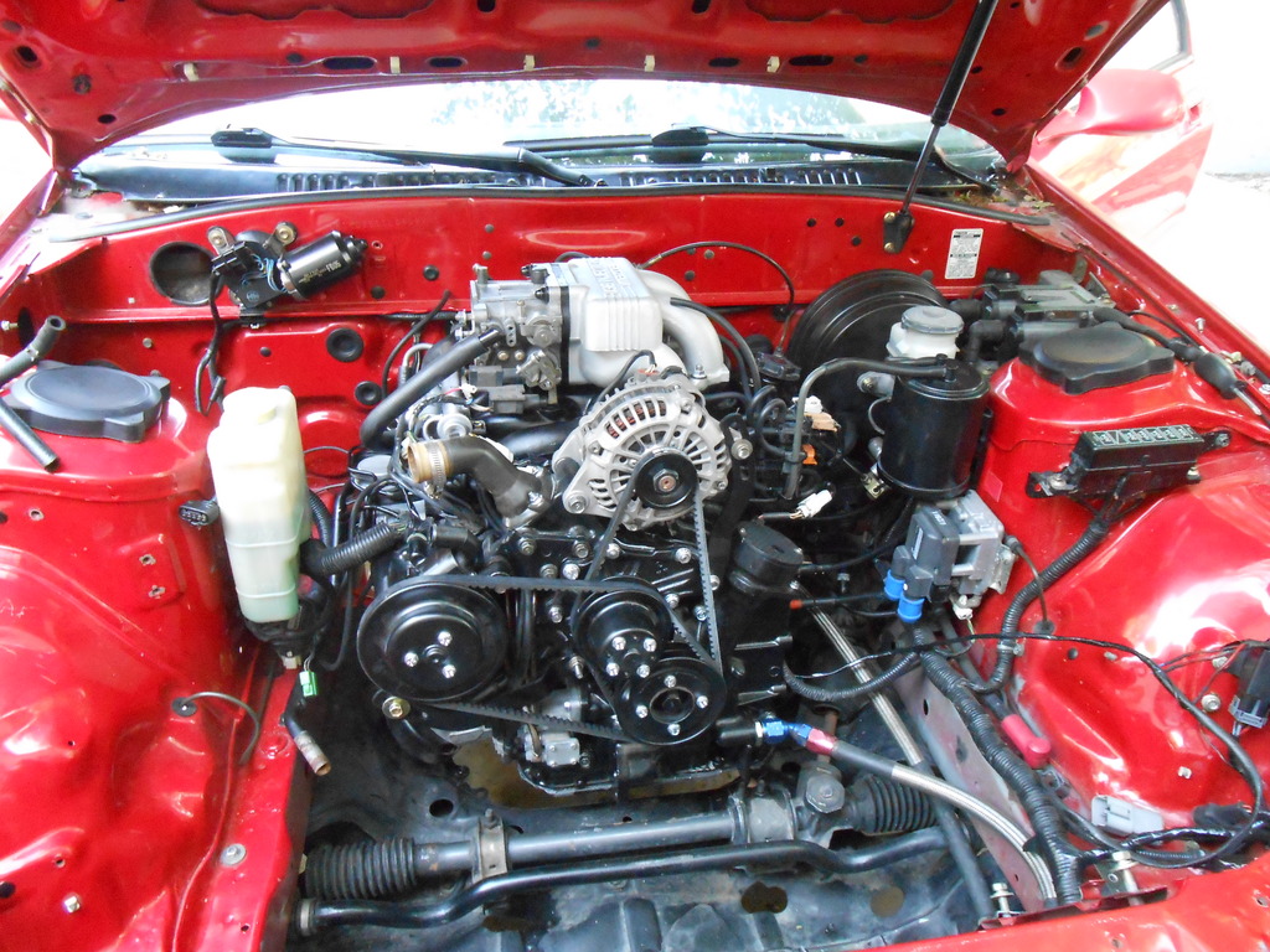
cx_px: 635
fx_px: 954
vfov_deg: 53.1
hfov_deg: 67.3
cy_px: 476
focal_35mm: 26
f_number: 3.5
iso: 800
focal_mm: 4.6
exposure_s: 1/20
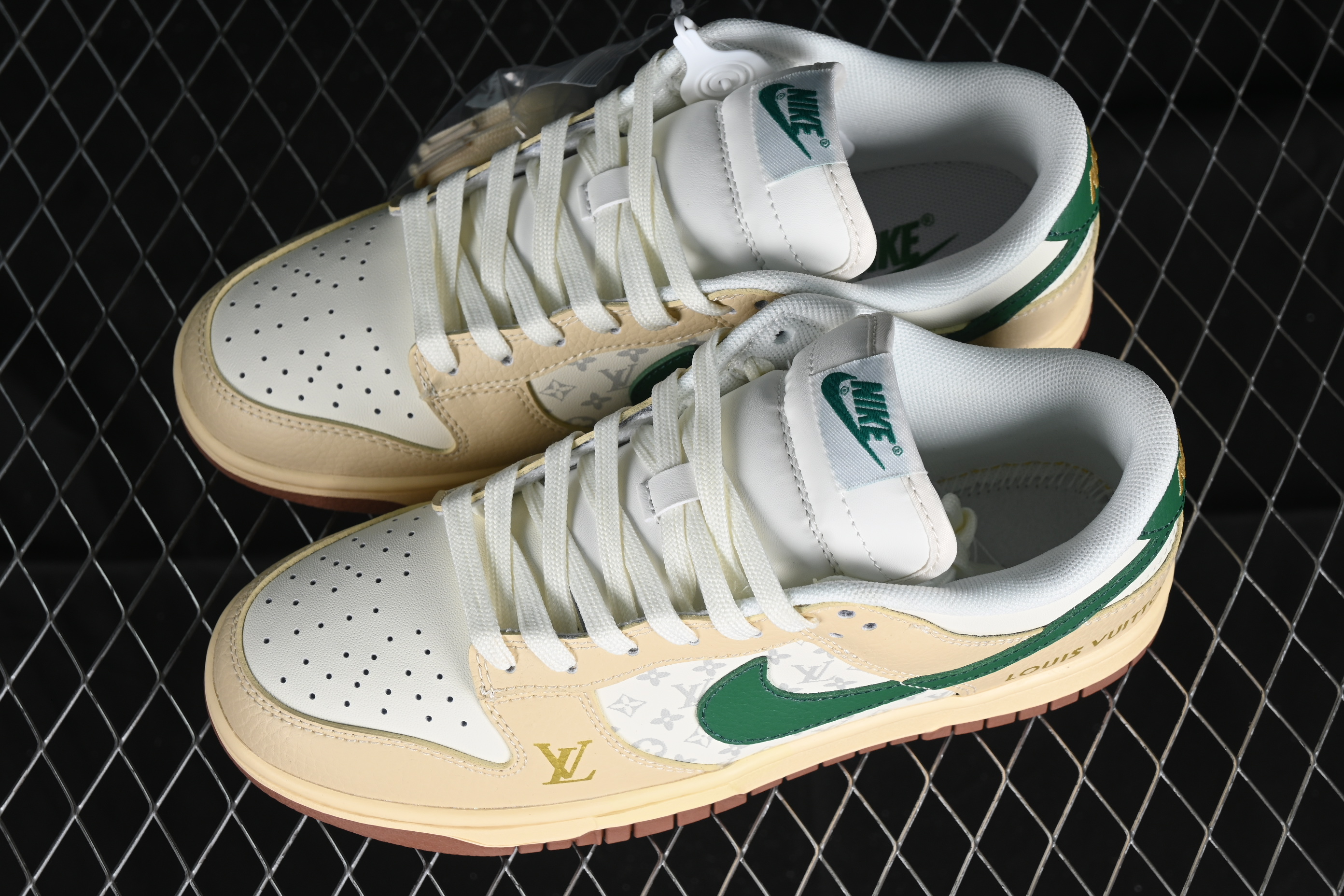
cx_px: 672
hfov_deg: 27.0
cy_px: 448
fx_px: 2800
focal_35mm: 75
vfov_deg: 18.2
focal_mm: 50
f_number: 7.1
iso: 160
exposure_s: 1/80
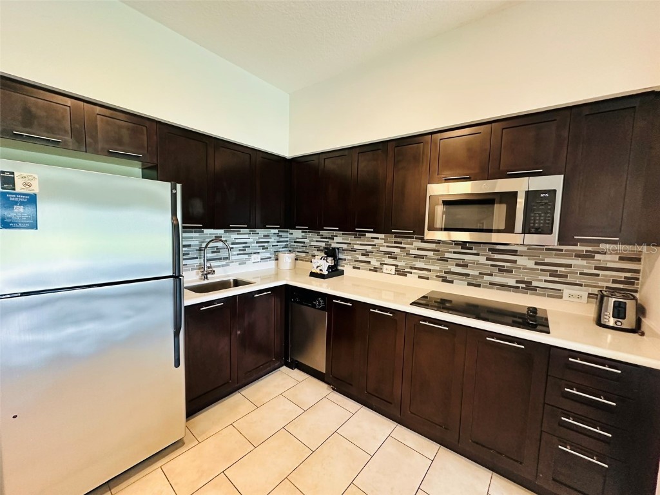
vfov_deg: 85.7
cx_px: 330
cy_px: 248
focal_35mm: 14
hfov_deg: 102.1
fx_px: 267
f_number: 2.2
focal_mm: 2.22
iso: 400
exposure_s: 1/60
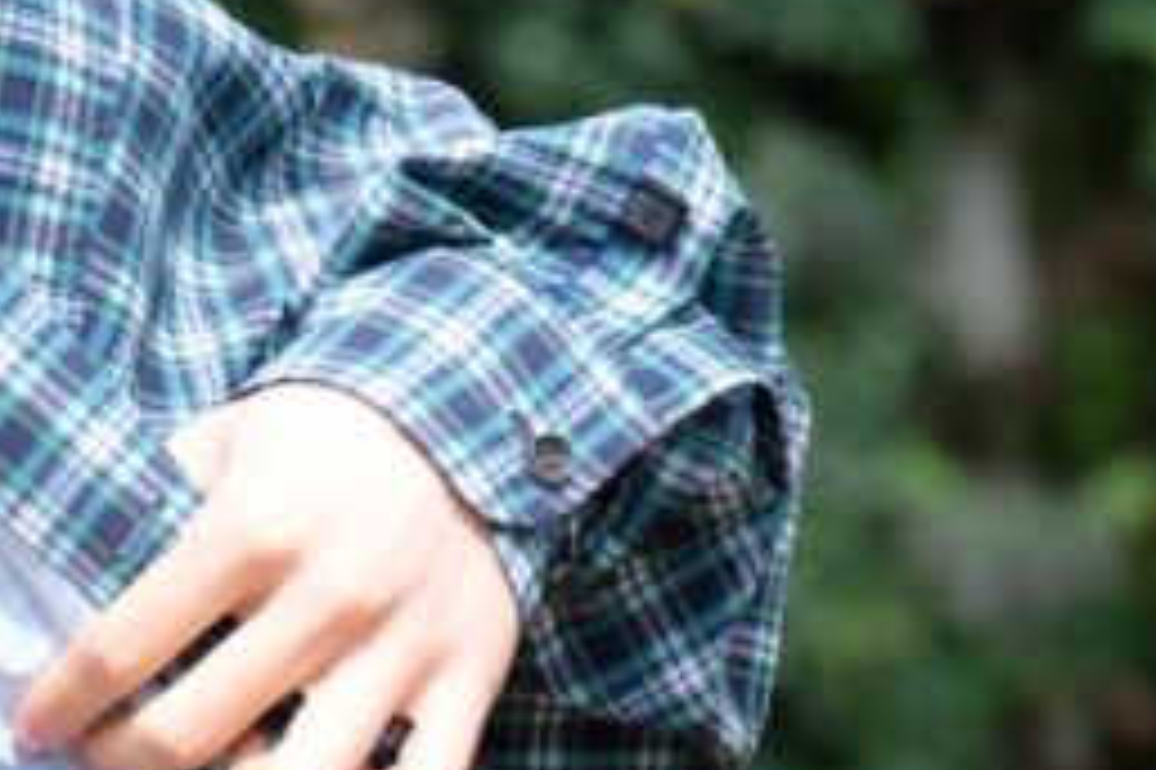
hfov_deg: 2.3
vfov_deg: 1.5
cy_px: 856
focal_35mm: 887
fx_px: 28463
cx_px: 256
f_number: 6.7
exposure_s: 1/125
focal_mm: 230
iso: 800
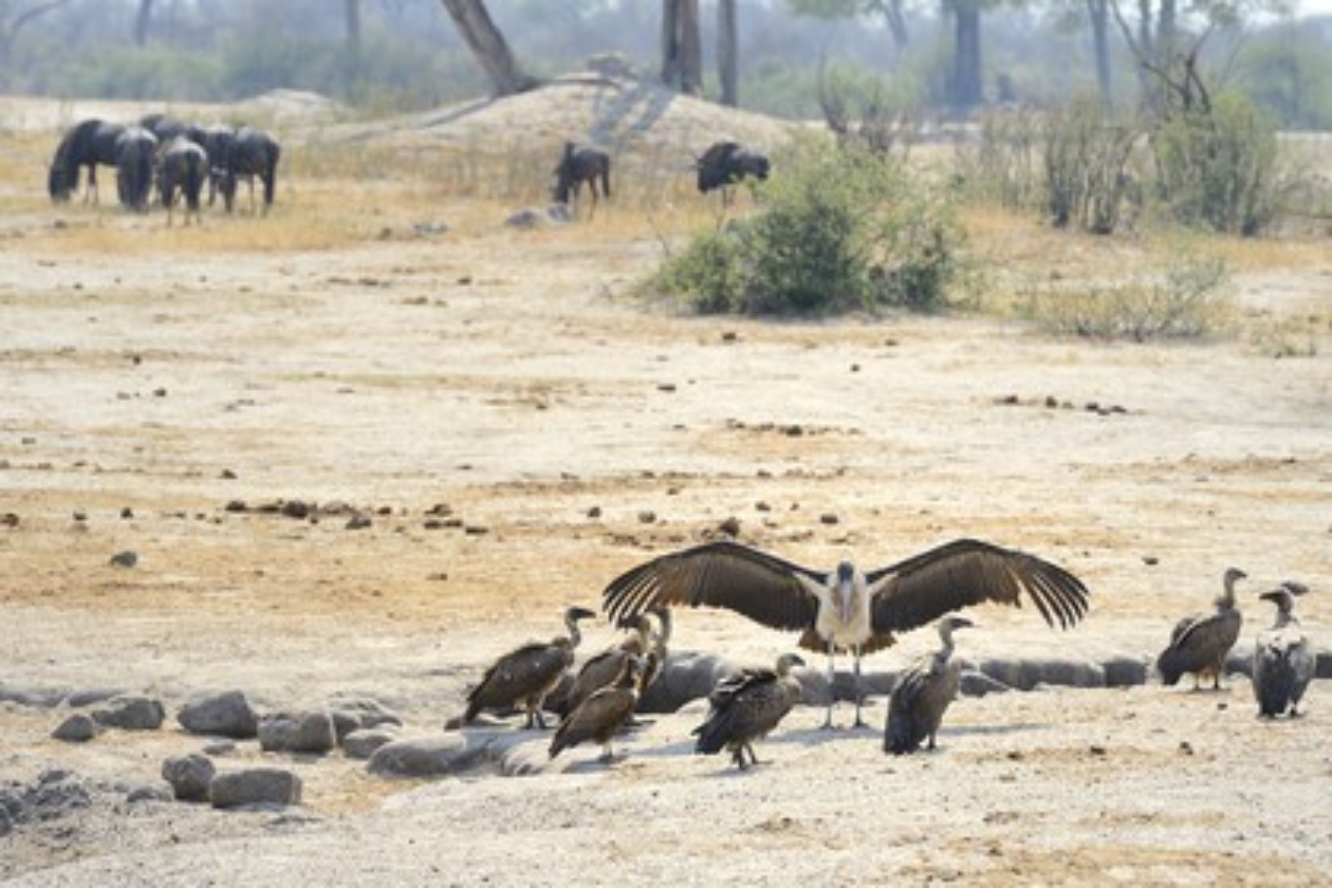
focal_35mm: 280
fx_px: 10359
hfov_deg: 7.4
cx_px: 666
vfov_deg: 4.9
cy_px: 444
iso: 400
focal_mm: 280
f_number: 9
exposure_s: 1/640
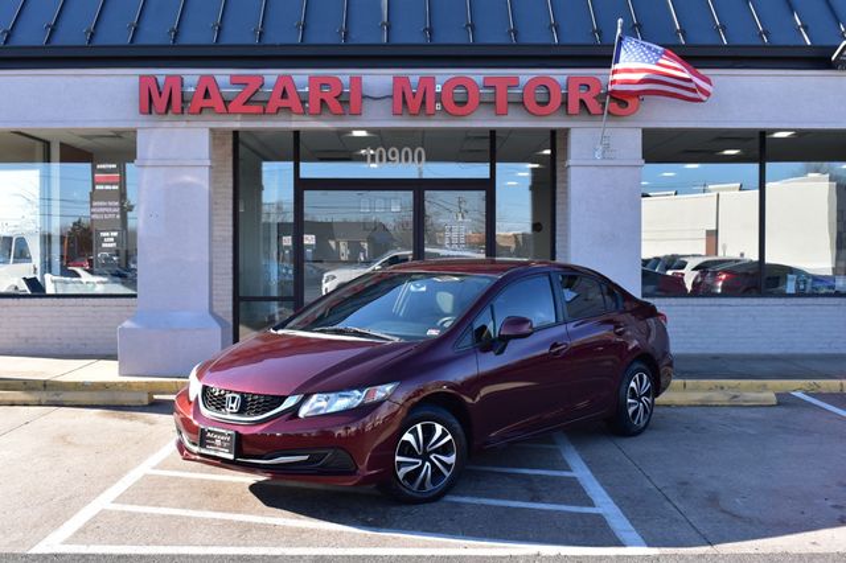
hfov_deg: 45.0
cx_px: 423
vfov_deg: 30.8
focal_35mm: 44
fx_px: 1022
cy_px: 282
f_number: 10
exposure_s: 1/200
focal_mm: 29
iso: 400
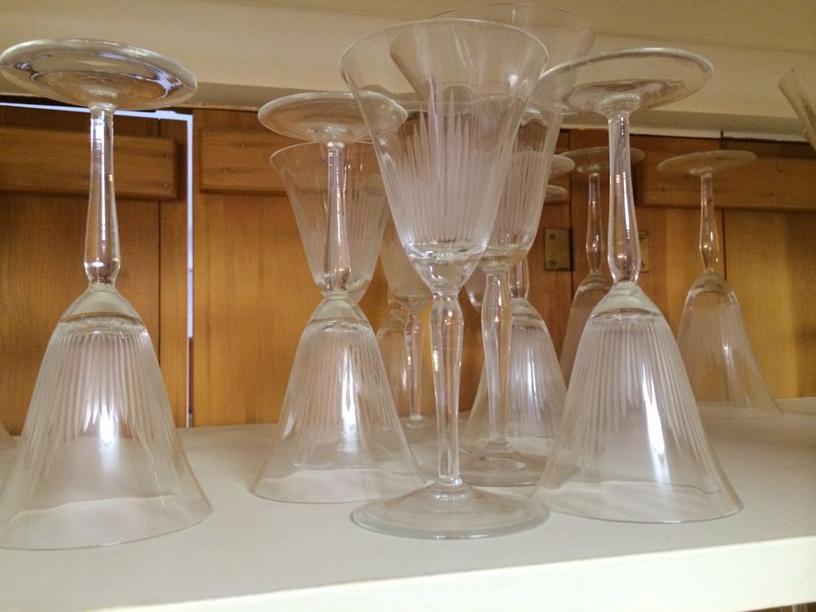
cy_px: 306
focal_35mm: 30
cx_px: 408
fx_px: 707
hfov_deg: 60.0
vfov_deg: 46.8
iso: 320
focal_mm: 4.12
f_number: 2.2
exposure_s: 1/30
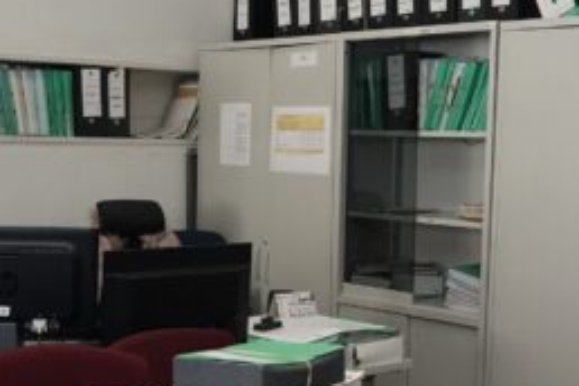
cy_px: 236
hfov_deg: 29.9
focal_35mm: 67
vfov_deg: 20.3
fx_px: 1077
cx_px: 197
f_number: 2.8
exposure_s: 1/250
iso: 1250
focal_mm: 8.8
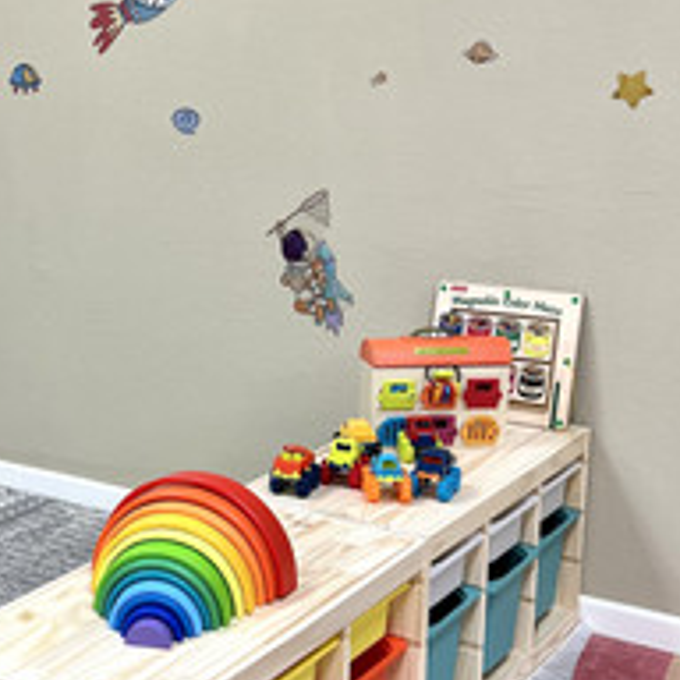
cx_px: 41
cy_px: 333
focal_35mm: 60
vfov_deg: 28.6
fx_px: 1333
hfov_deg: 27.4
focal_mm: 5.7
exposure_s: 1/120
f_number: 1.5
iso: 80
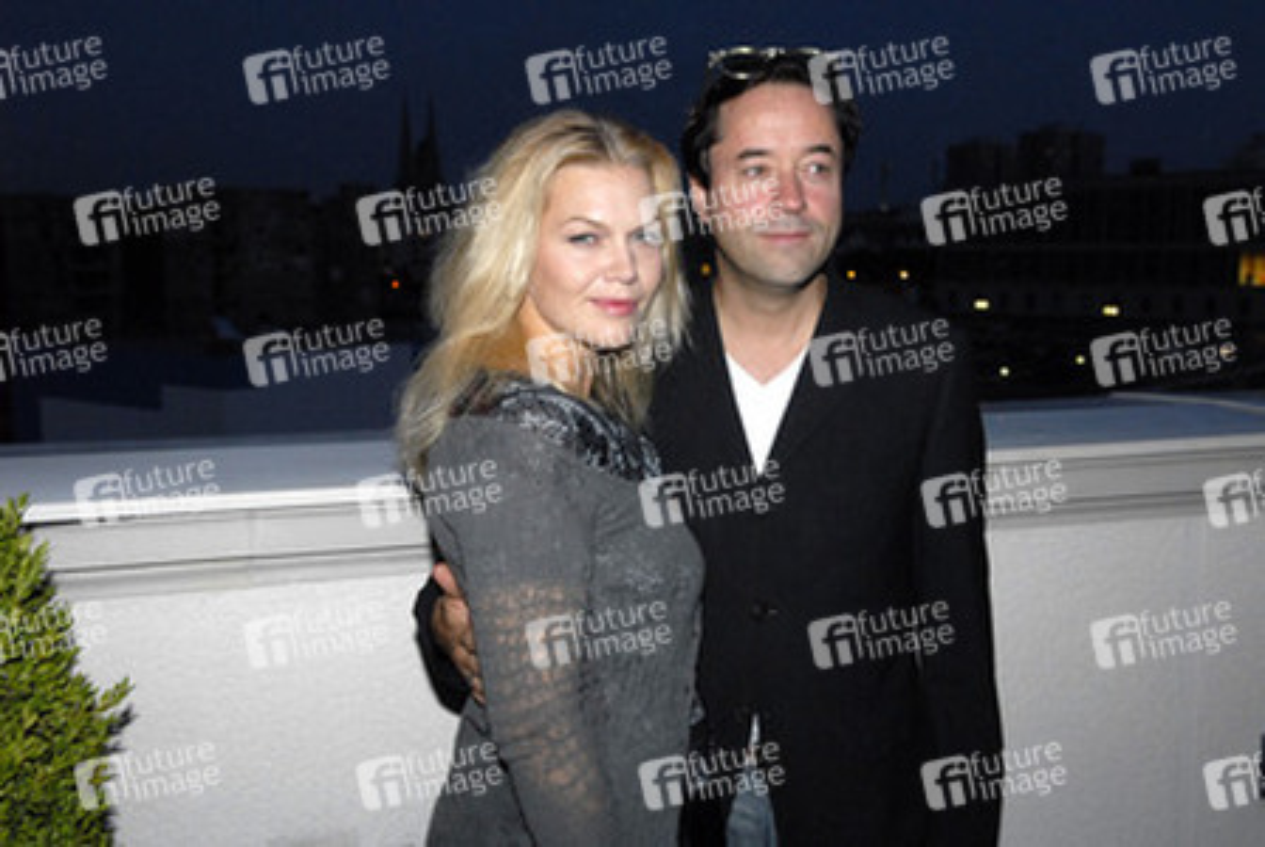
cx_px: 632
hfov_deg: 46.3
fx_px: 1478
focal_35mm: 42
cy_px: 424
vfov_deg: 32.0
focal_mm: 28
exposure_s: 1/60
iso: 800
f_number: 5.6
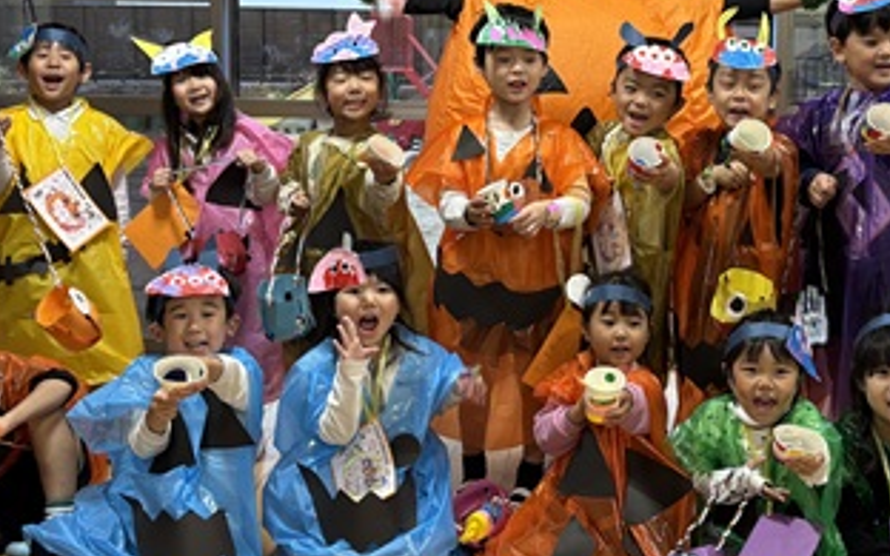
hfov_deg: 37.8
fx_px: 1286
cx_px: 593
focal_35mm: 53
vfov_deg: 24.2
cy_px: 151
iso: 125
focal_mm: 5.96
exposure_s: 1/82
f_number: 1.6
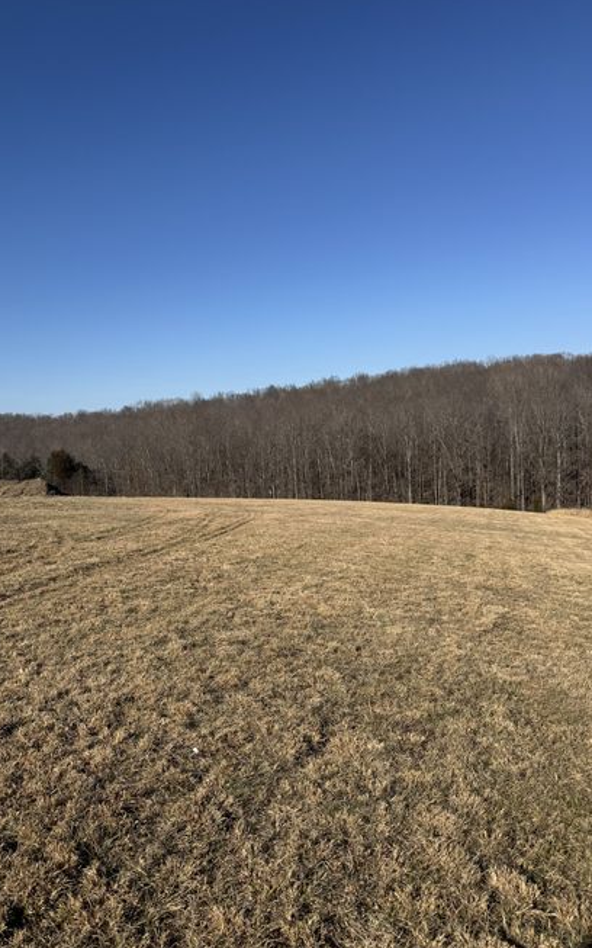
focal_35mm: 26
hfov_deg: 47.4
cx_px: 247
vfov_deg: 70.4
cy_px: 467
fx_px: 671
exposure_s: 1/6410
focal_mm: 6.76
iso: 80
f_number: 1.78
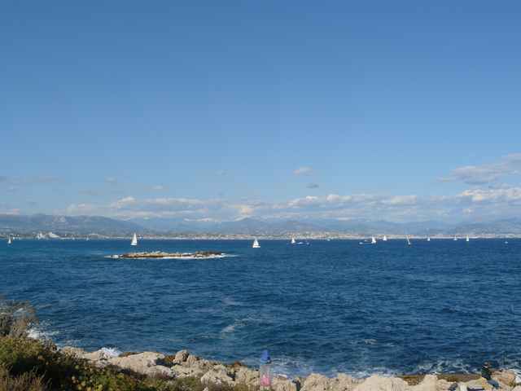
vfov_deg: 39.7
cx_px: 260
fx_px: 542
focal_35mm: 36
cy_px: 196
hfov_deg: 51.4
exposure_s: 1/400
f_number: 7.1
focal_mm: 6
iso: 100
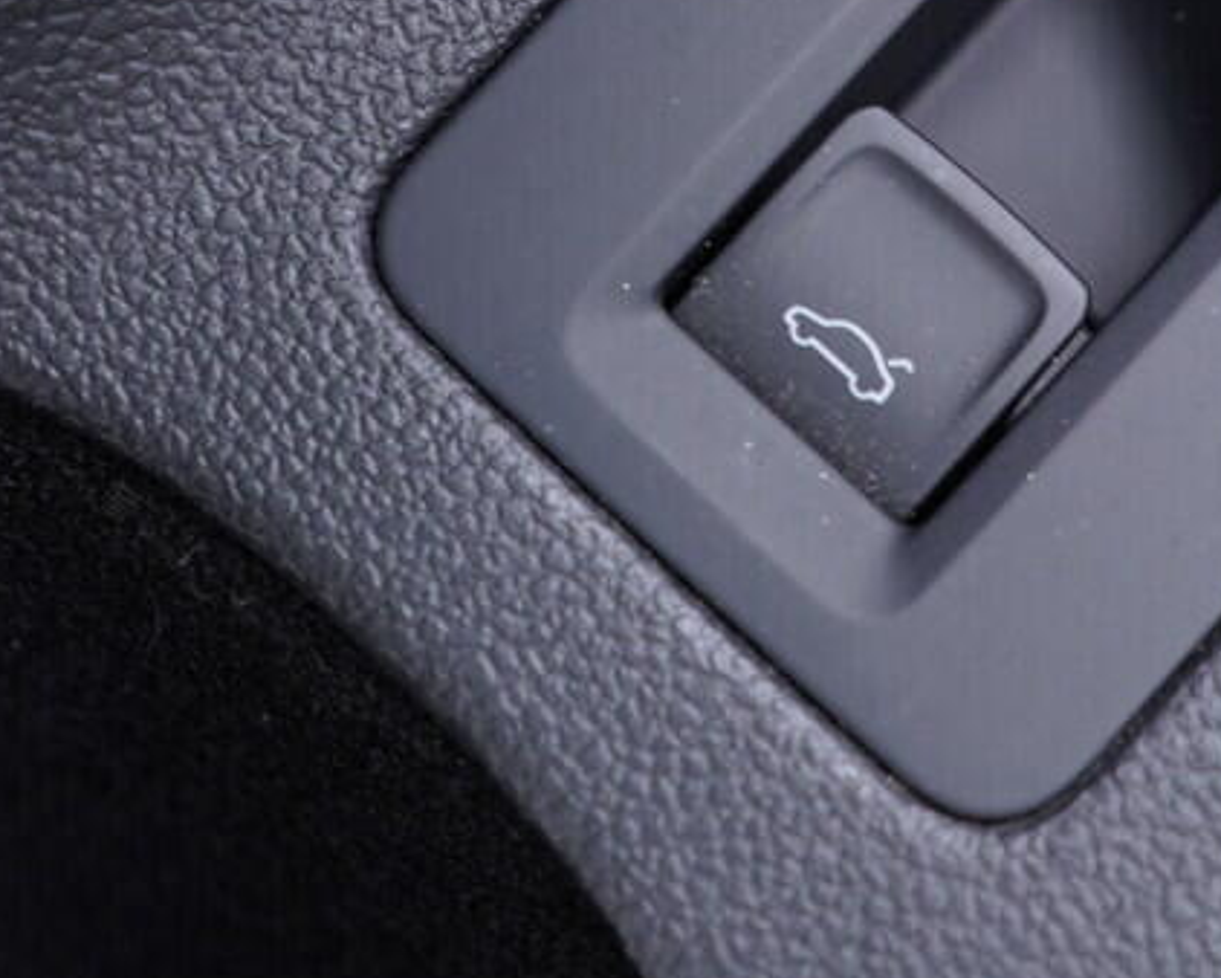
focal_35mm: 82
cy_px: 88
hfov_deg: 23.1
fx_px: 2965
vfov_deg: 18.4
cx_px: 842
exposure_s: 1/40
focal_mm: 24
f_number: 2.8
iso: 250
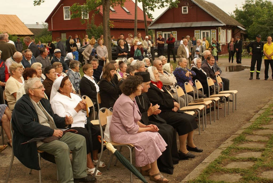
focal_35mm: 52
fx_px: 399
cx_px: 136
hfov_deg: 37.8
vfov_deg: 25.8
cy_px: 92
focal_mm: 35
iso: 100
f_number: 7.1
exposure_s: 1/125
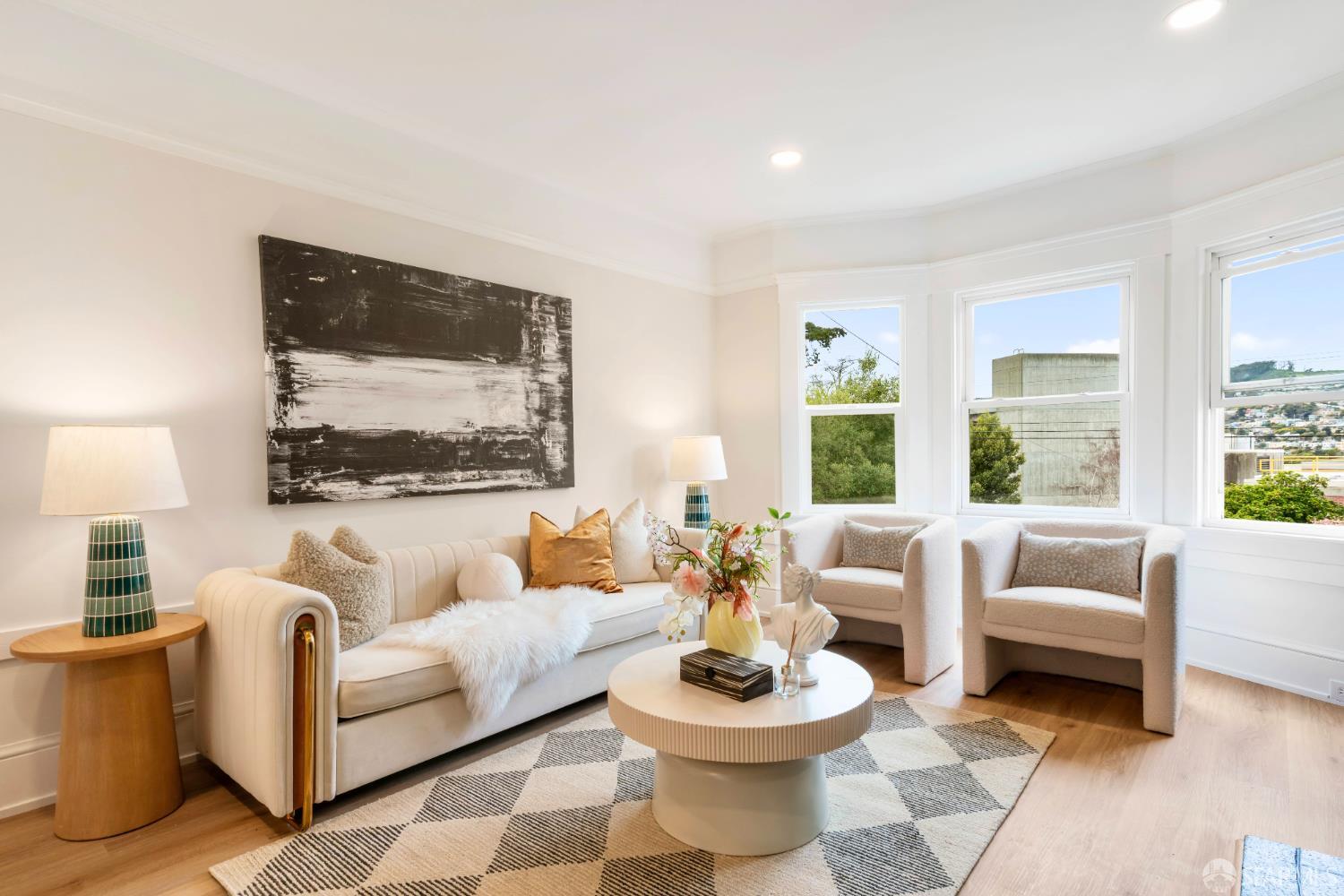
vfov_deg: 67.4
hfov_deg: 90.0
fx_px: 672
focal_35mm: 18
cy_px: 448
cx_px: 672
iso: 250
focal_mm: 18
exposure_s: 1/5
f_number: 16
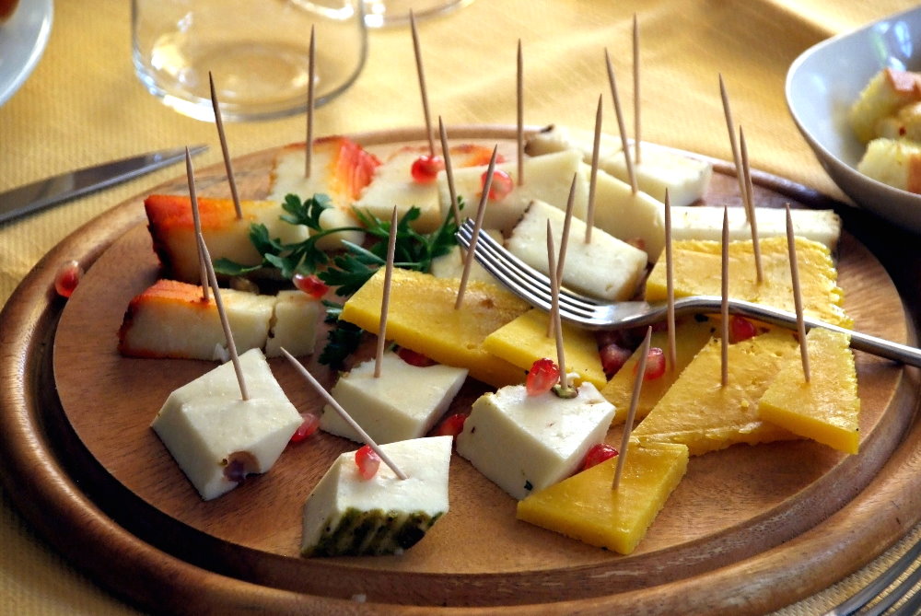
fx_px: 4994
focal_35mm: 195
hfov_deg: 10.5
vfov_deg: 7.1
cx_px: 460
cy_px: 308
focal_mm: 130
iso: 1250
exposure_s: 1/70
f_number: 8
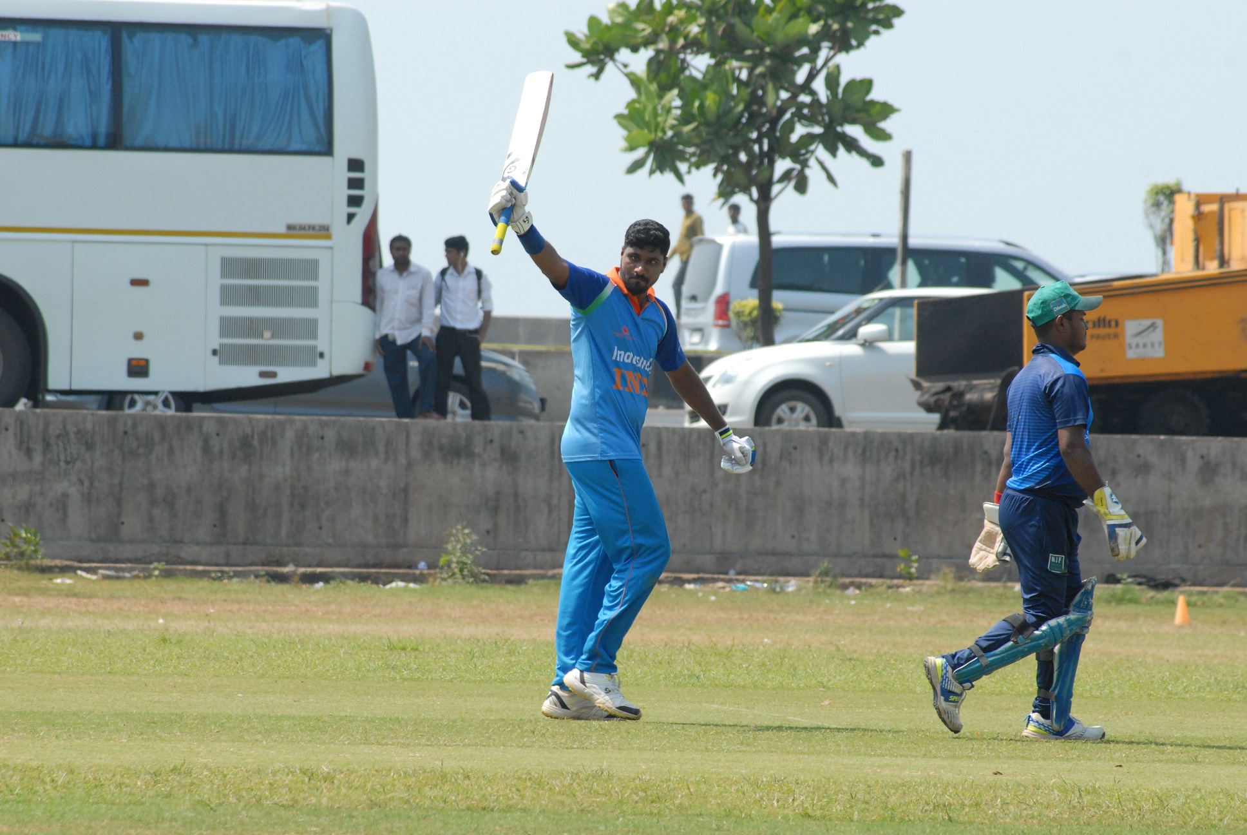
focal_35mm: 330
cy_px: 418
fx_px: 11444
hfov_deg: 6.2
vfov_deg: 4.2
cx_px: 624
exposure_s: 1/500
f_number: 11
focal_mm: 220
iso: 500
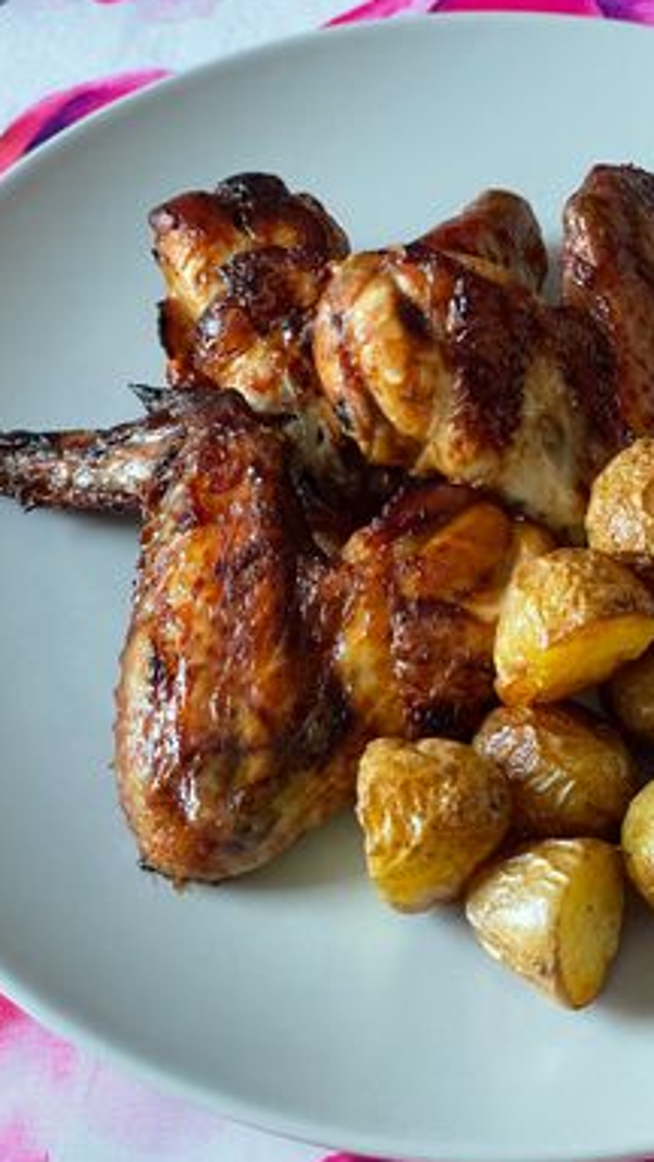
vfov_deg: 33.3
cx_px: 427
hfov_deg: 19.1
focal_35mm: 63
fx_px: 1942
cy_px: 531
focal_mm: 6
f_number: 2
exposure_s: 1/60
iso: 320
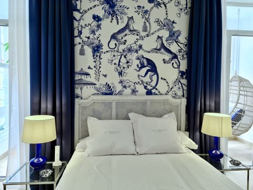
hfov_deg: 69.4
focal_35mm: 25
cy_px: 95
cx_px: 126
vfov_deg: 54.9
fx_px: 183
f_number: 1.8
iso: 80
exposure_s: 1/100
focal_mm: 7
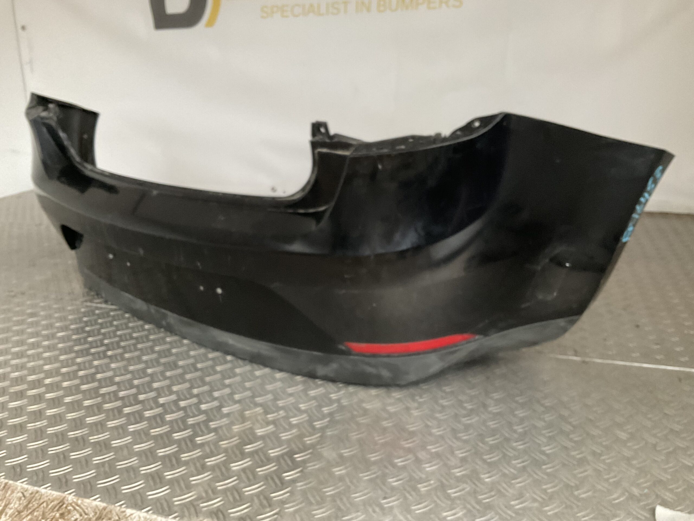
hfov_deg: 61.7
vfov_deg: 48.2
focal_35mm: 29
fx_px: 581
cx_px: 347
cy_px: 260
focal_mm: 3
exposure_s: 1/50
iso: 200
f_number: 1.8
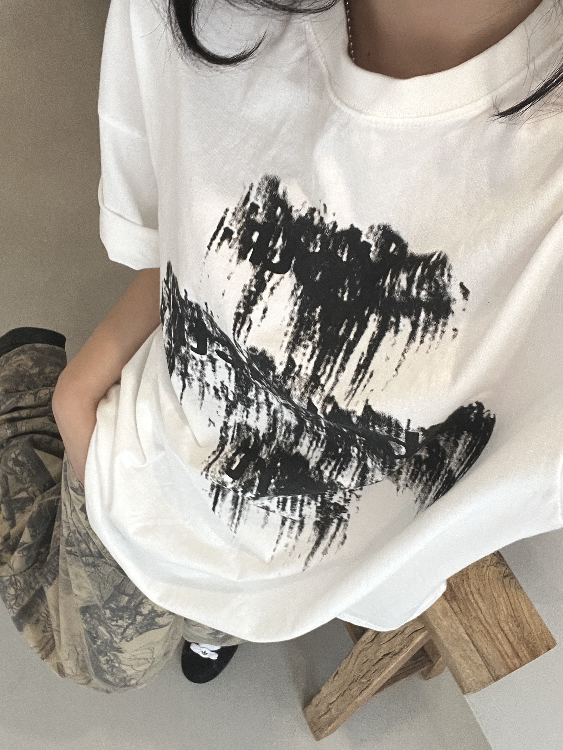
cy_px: 375
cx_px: 282
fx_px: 651
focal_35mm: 30
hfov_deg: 46.8
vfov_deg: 60.0
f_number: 2.2
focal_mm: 2.71
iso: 160
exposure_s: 1/60
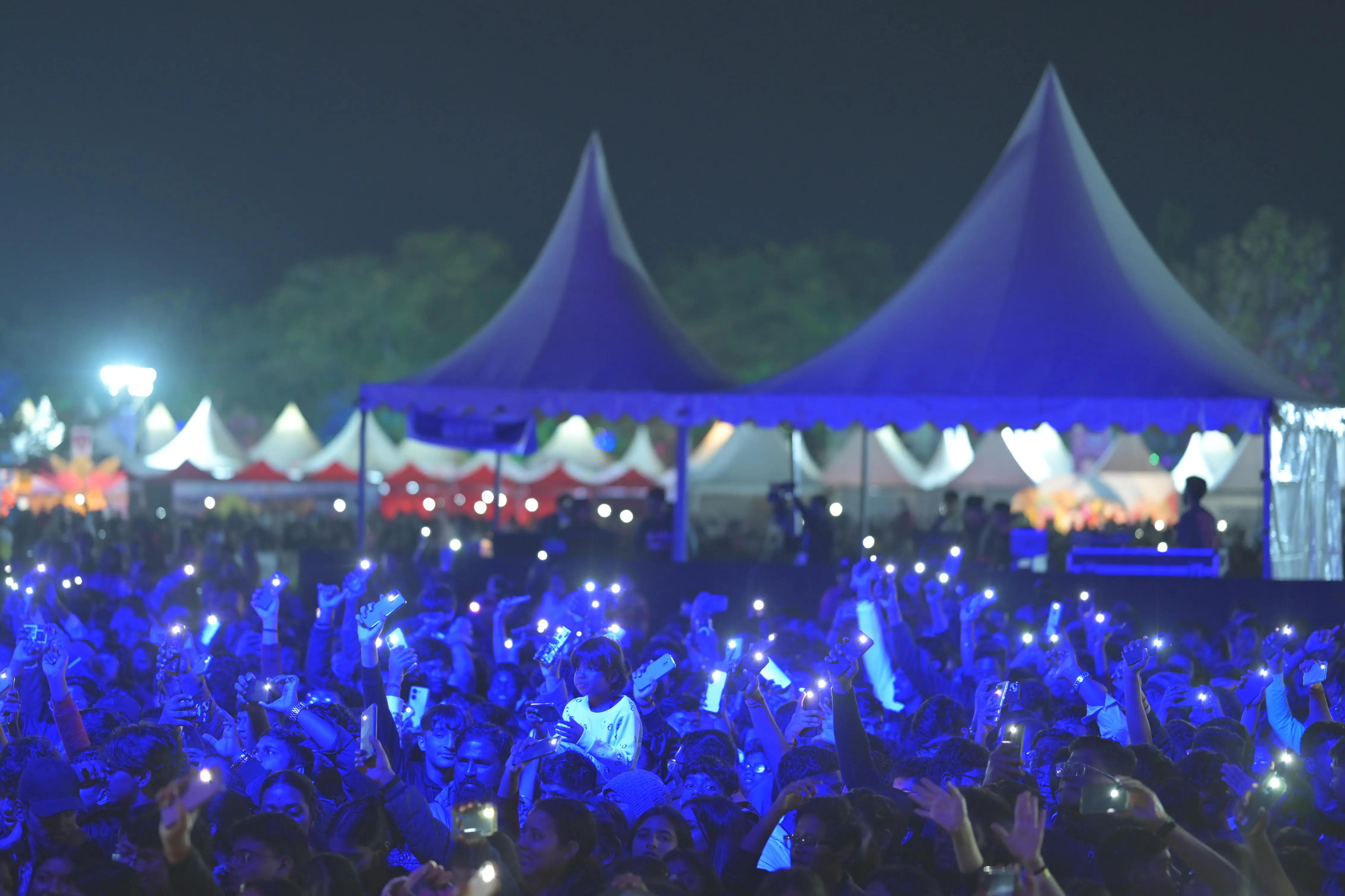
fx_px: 3175
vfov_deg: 16.1
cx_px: 672
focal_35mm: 85
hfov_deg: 23.9
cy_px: 448
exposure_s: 1/250
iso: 1600
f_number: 1.8
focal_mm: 85
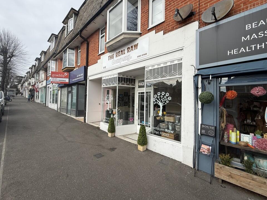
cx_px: 129
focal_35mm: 15
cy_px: 99
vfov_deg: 81.7
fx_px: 116
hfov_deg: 98.1
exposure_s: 1/1848
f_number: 2.2
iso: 50
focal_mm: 2.22
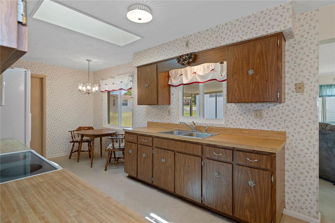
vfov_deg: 67.4
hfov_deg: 90.0
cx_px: 168
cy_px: 112
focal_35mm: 18
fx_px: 167
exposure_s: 1/4
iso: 320
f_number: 8
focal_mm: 12
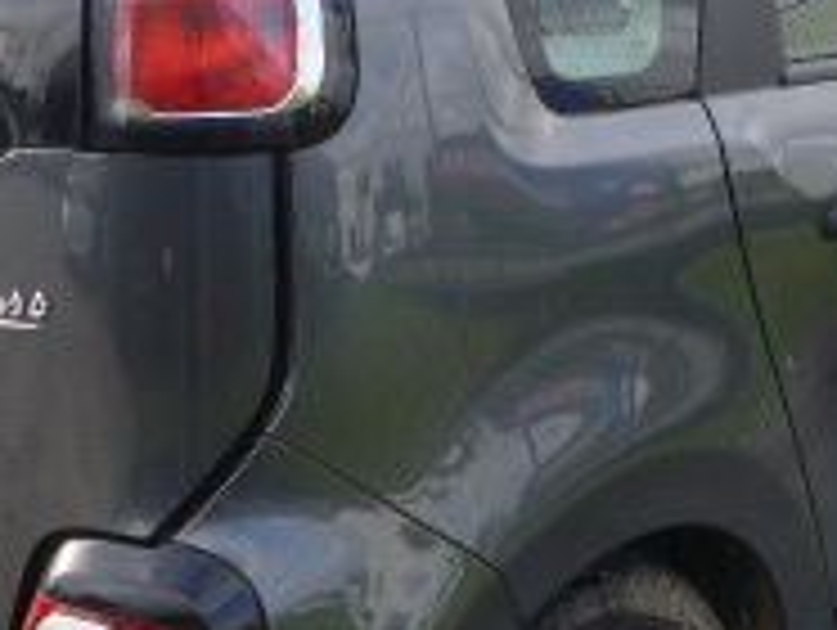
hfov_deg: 22.7
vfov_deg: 17.2
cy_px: 284
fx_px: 2082
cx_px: 324
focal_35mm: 86
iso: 100
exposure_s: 1/125
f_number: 3.9
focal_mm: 4.5
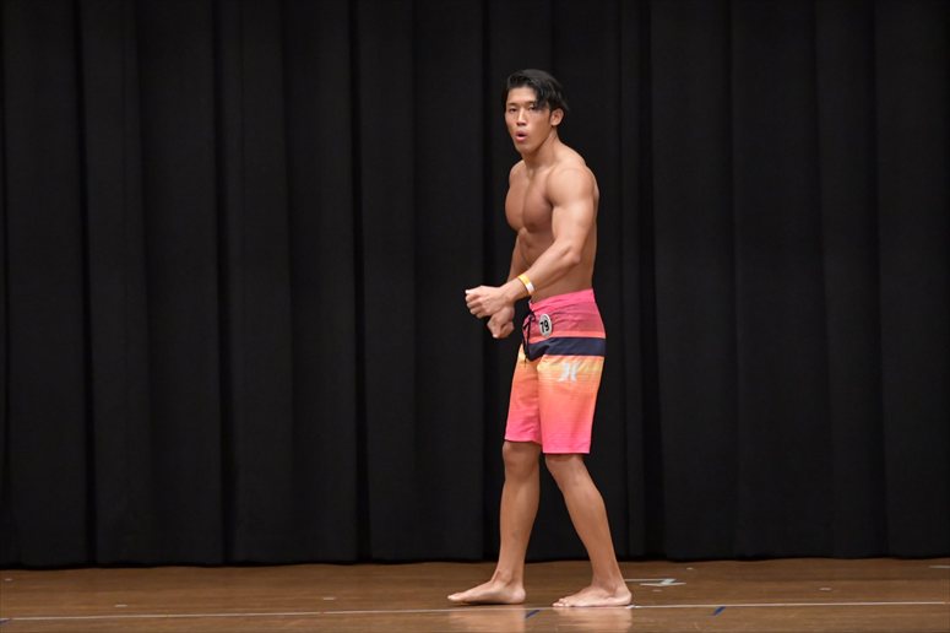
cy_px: 316
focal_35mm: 240
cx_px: 475
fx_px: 6330
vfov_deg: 5.7
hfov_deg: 8.6
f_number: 5.6
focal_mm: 160
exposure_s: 1/400
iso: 6400
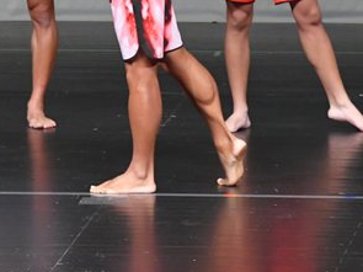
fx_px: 7547
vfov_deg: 2.1
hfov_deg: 2.8
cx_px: 134
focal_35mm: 720
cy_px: -17
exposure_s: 1/400
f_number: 5.6
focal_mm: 190
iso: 4000
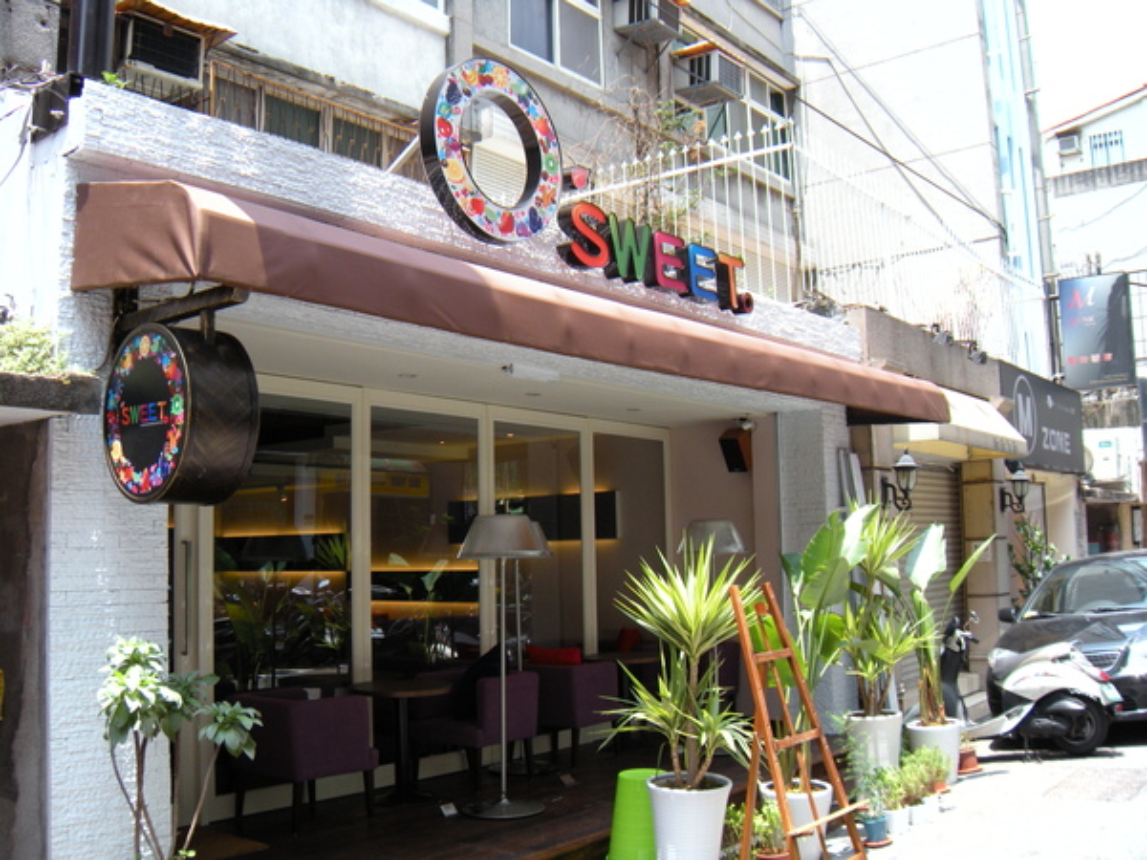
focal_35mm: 35
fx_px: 1160
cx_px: 574
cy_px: 430
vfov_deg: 40.7
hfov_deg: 52.6
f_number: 3.8
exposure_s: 1/130
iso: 64
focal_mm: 5.9
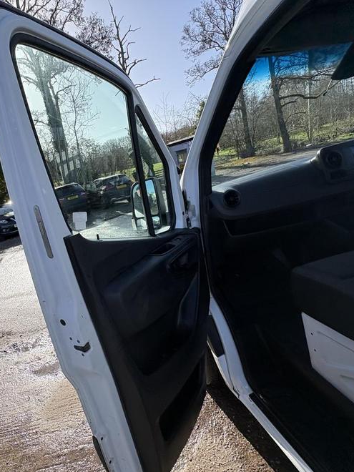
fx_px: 259
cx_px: 97
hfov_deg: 65.3
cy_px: 239
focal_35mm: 19
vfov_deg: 84.7
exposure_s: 1/779
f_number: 2.2
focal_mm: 2.22
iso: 64
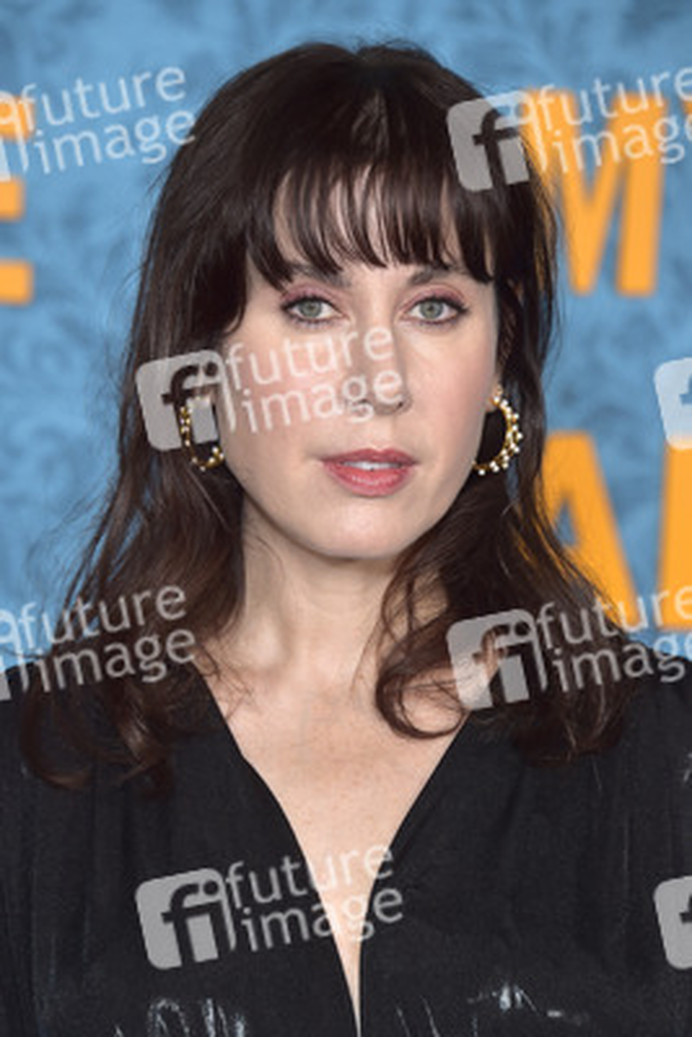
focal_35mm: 170
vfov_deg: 12.1
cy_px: 518
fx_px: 4897
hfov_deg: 8.1
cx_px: 346
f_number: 6.3
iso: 640
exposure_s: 1/200
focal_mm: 170
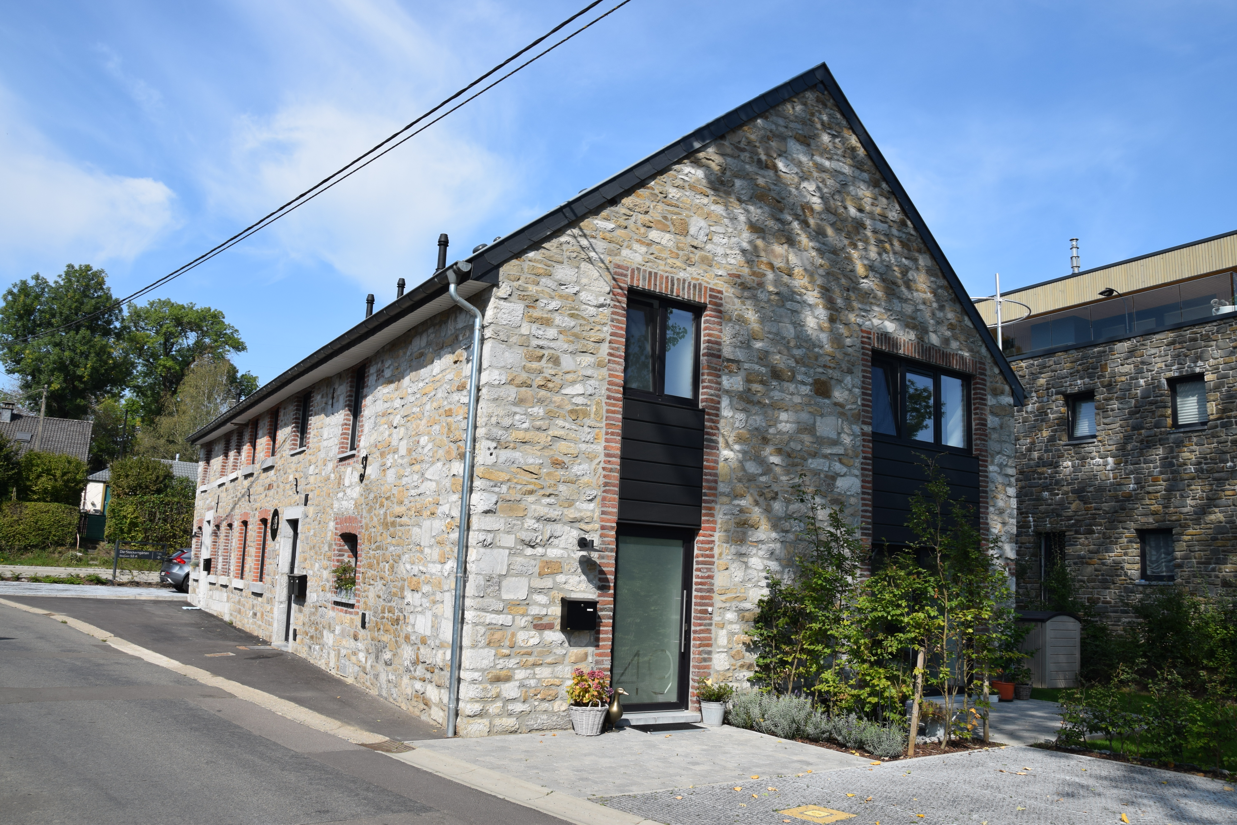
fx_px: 928
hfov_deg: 67.4
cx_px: 618
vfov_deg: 47.9
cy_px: 412
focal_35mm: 27
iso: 200
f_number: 9
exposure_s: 1/320
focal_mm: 18
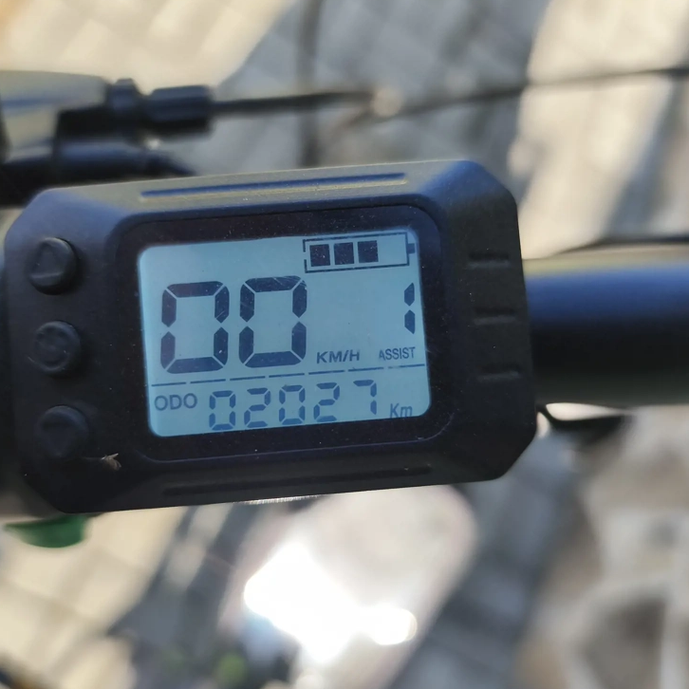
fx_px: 631
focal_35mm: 28
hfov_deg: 57.2
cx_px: 318
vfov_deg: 57.3
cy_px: 342
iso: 50
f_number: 1.65
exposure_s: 1/232
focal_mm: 6.14
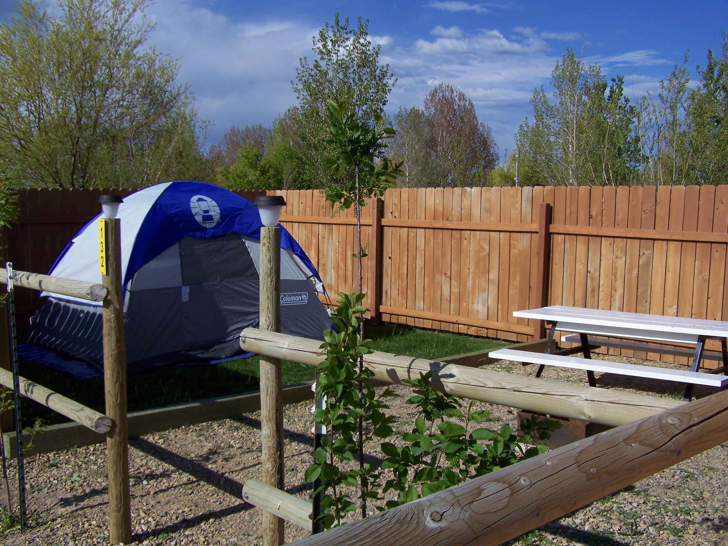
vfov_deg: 37.7
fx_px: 799
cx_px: 364
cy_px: 273
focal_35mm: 38
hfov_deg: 49.0
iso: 64
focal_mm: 6.3
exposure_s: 1/800
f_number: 4
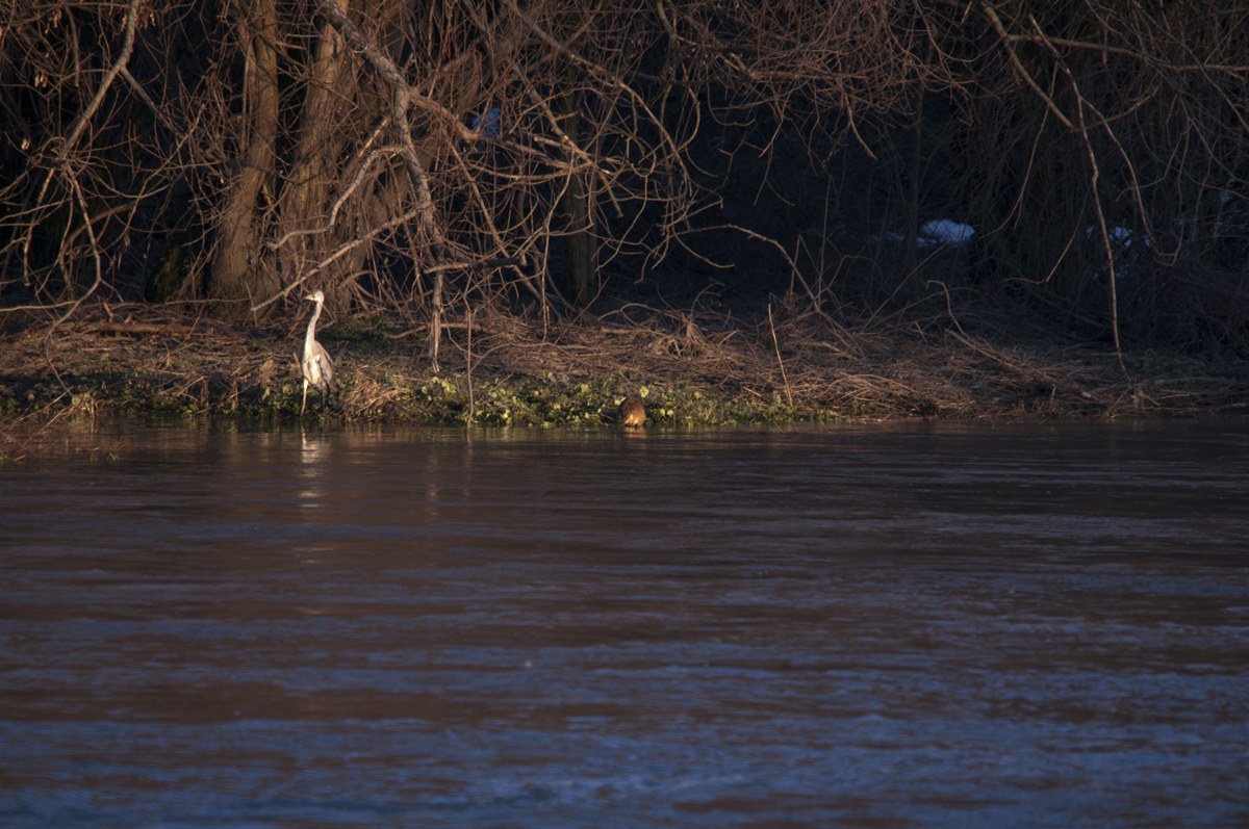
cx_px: 624
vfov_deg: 1.8
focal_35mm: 750
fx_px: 25989
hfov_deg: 2.8
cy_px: 414
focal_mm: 500
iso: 500
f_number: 7.1
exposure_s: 1/125
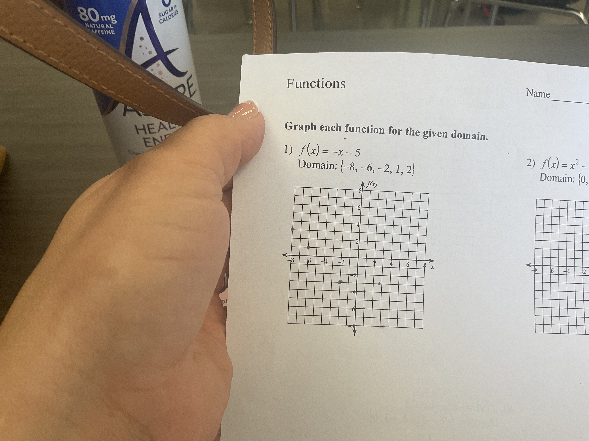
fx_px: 493
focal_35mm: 29
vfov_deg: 48.2
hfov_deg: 61.7
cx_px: 294
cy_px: 220
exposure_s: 1/122
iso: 40
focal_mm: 3
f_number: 1.8
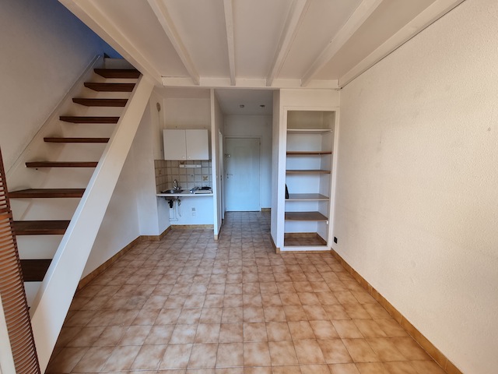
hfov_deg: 106.2
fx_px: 187
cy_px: 187
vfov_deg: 89.9
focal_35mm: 13
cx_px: 249
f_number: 2.2
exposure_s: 1/50
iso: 125
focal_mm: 2.2
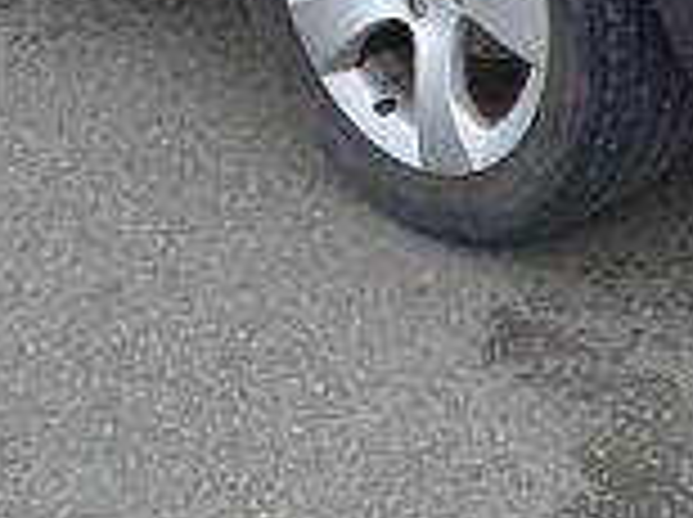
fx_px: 2599
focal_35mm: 130
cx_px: 585
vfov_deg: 10.6
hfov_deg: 15.1
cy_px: -450
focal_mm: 4.6
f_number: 2
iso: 25
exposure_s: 1/165
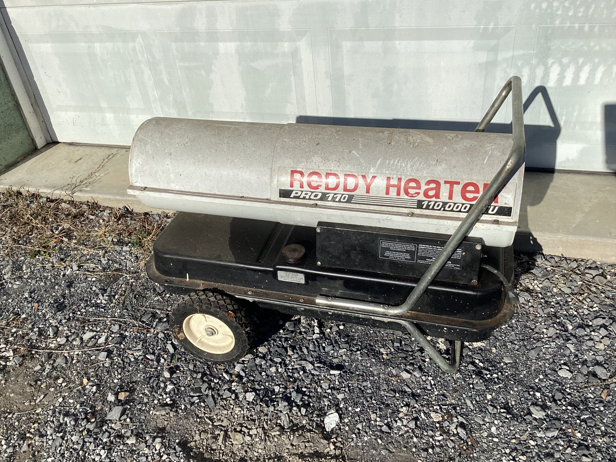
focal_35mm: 31
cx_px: 308
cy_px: 231
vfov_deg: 45.4
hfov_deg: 58.3
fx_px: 552
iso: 25
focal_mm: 3.3
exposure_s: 1/3021
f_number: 2.4
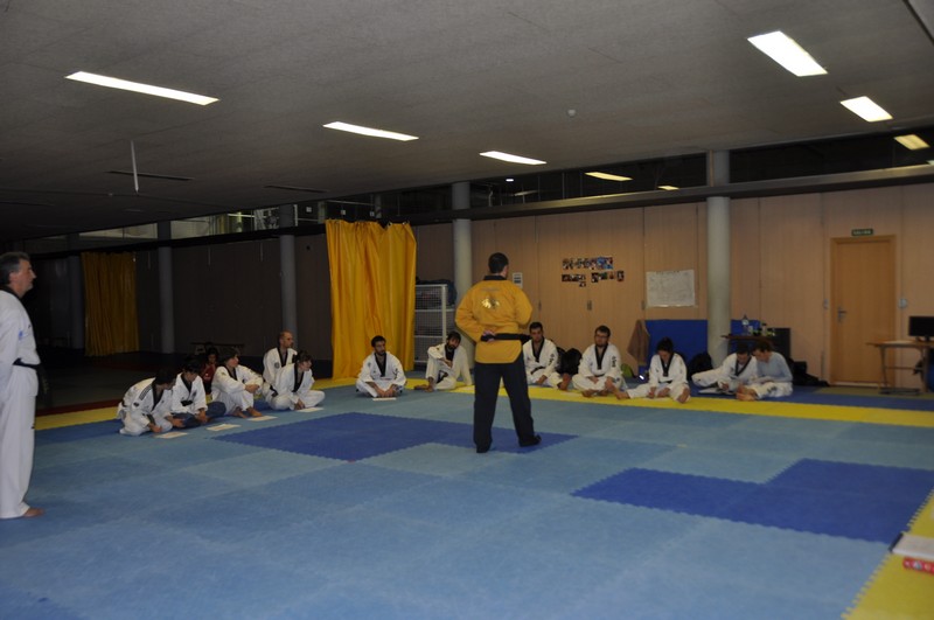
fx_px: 777
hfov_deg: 62.0
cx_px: 467
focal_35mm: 30
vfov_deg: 43.5
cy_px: 310
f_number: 3.5
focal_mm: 20
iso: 250
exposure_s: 1/60
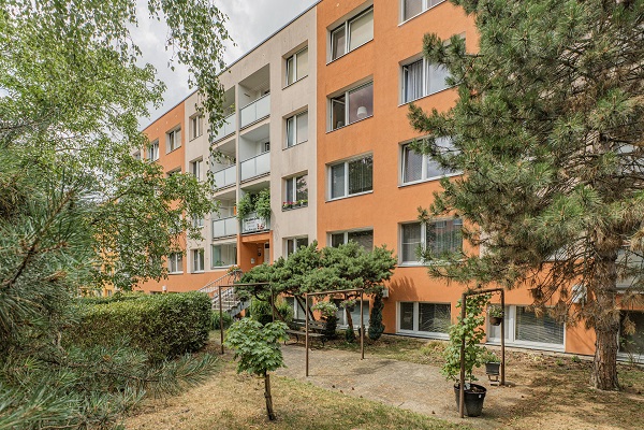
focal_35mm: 17
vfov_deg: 70.4
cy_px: 215
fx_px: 304
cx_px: 322
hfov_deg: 93.3
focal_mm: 17
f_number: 8
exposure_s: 1/320
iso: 640
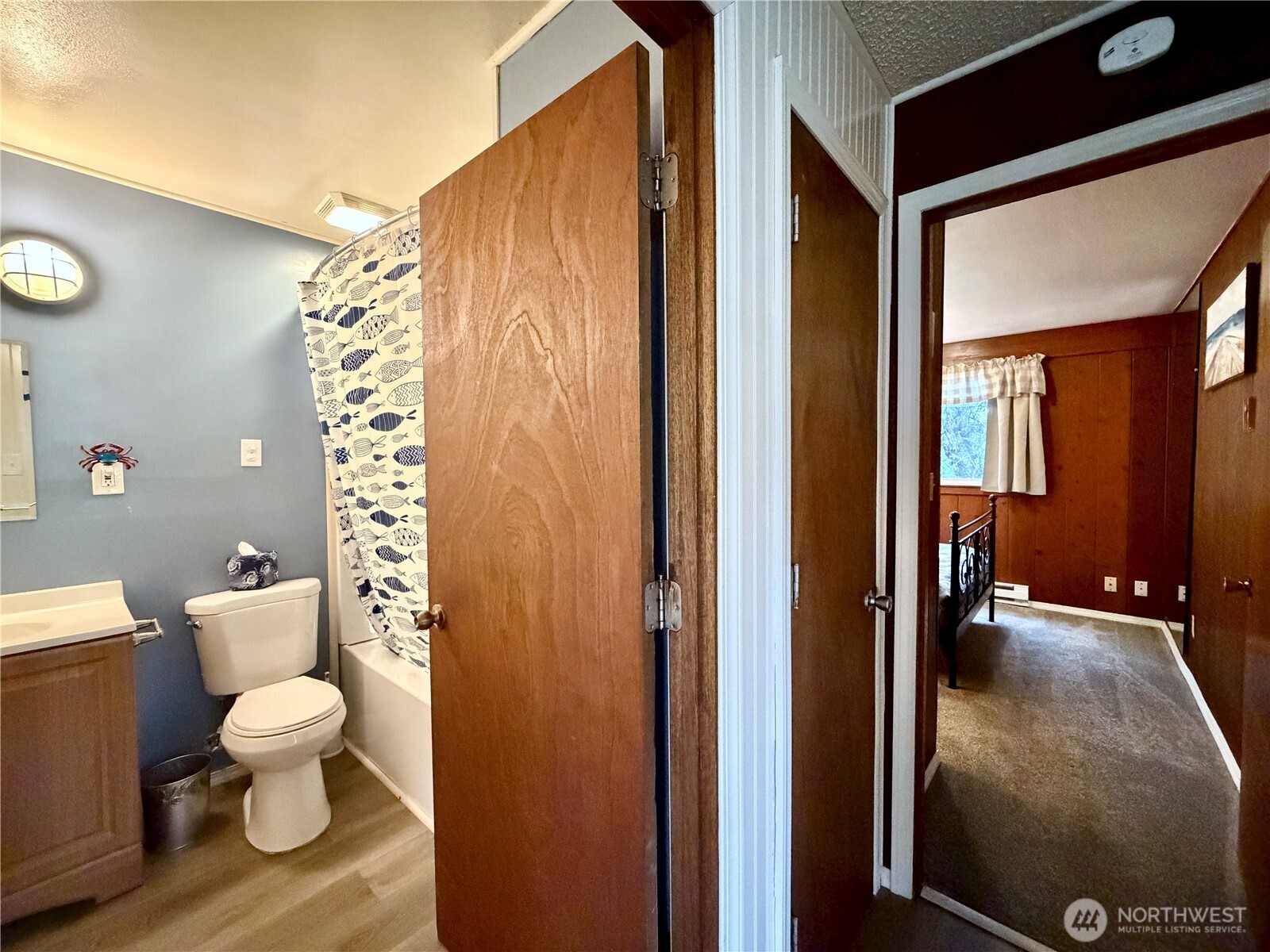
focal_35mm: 14
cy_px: 476
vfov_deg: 85.7
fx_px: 514
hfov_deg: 102.1
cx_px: 635
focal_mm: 2.22
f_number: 2.2
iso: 1250
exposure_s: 1/60
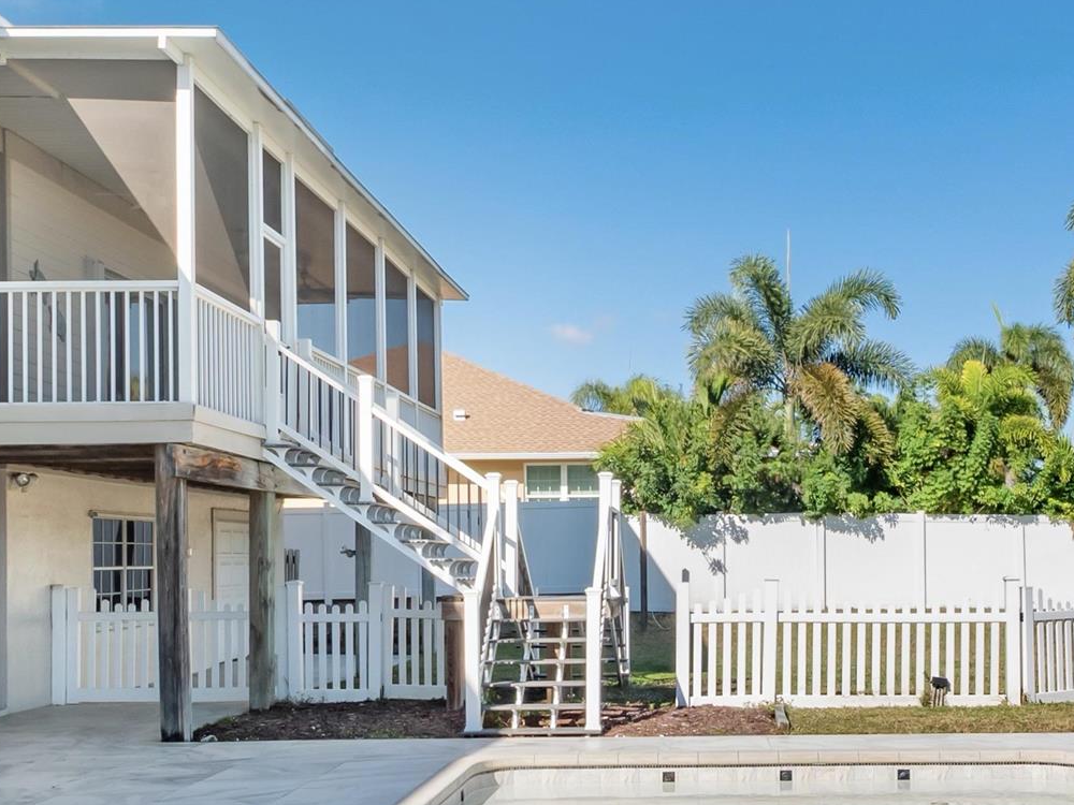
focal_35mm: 43
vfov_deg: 33.1
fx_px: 1334
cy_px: 574
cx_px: 740
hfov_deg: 43.1
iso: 200
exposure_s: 1/250
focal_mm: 7
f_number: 7.1
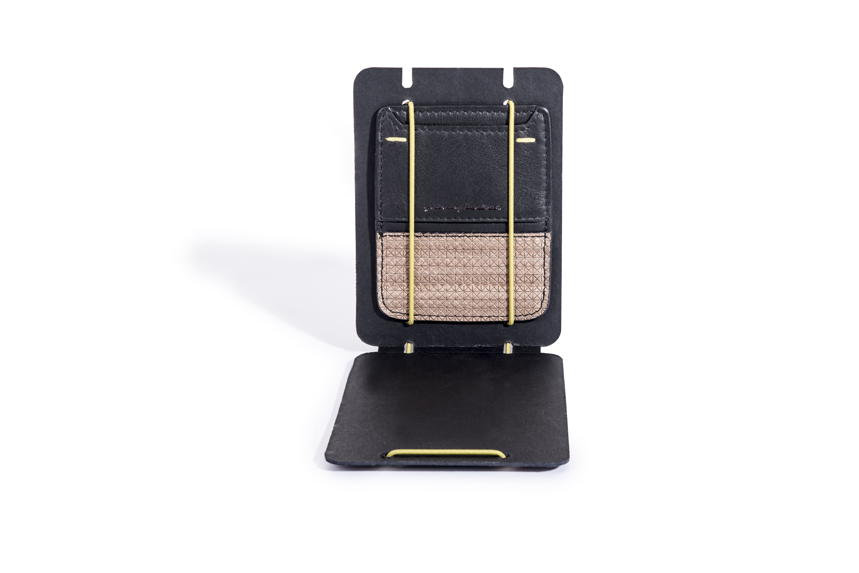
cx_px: 430
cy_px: 286
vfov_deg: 19.5
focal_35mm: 70
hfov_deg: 28.8
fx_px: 1671
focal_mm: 70
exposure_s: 1/200
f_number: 8
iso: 100
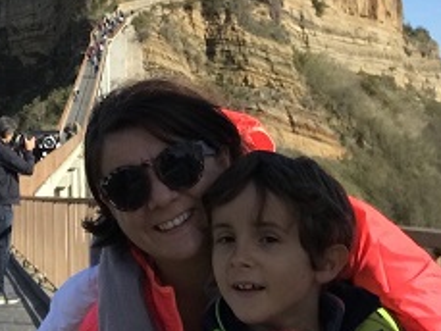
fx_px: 1071
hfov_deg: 23.0
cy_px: -24
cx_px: 91
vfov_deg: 17.1
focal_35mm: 84
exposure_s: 1/1379
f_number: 2.2
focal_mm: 2.87
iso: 25
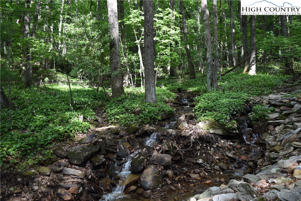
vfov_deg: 40.0
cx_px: 150
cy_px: 100
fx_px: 276
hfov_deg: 57.2
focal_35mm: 33
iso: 400
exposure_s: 1/250
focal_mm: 22
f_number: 4.5
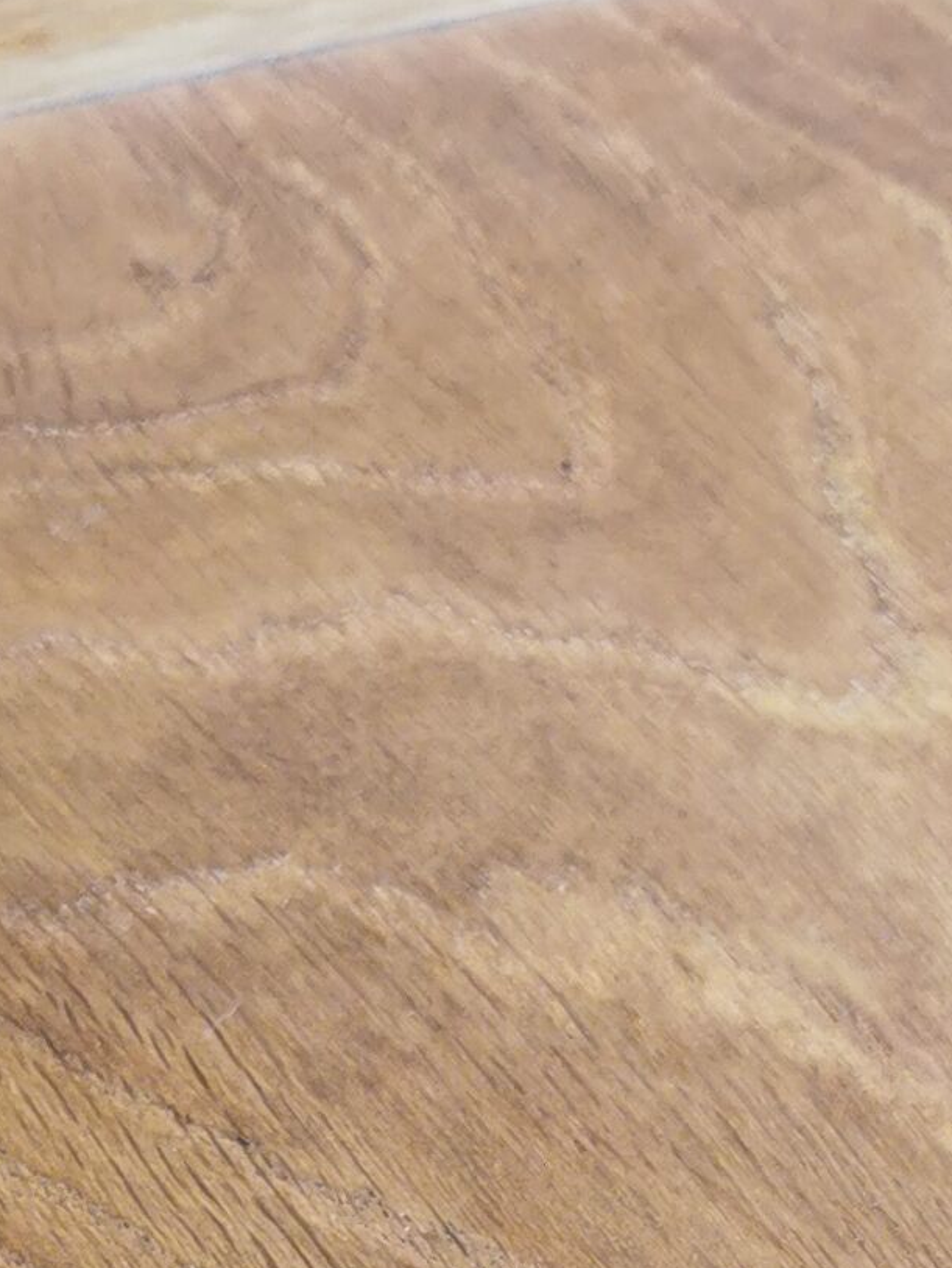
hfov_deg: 12.3
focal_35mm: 121
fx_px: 4435
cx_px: 527
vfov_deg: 15.0
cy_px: 1961
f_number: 1.8
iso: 80
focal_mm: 5.58
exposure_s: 1/100
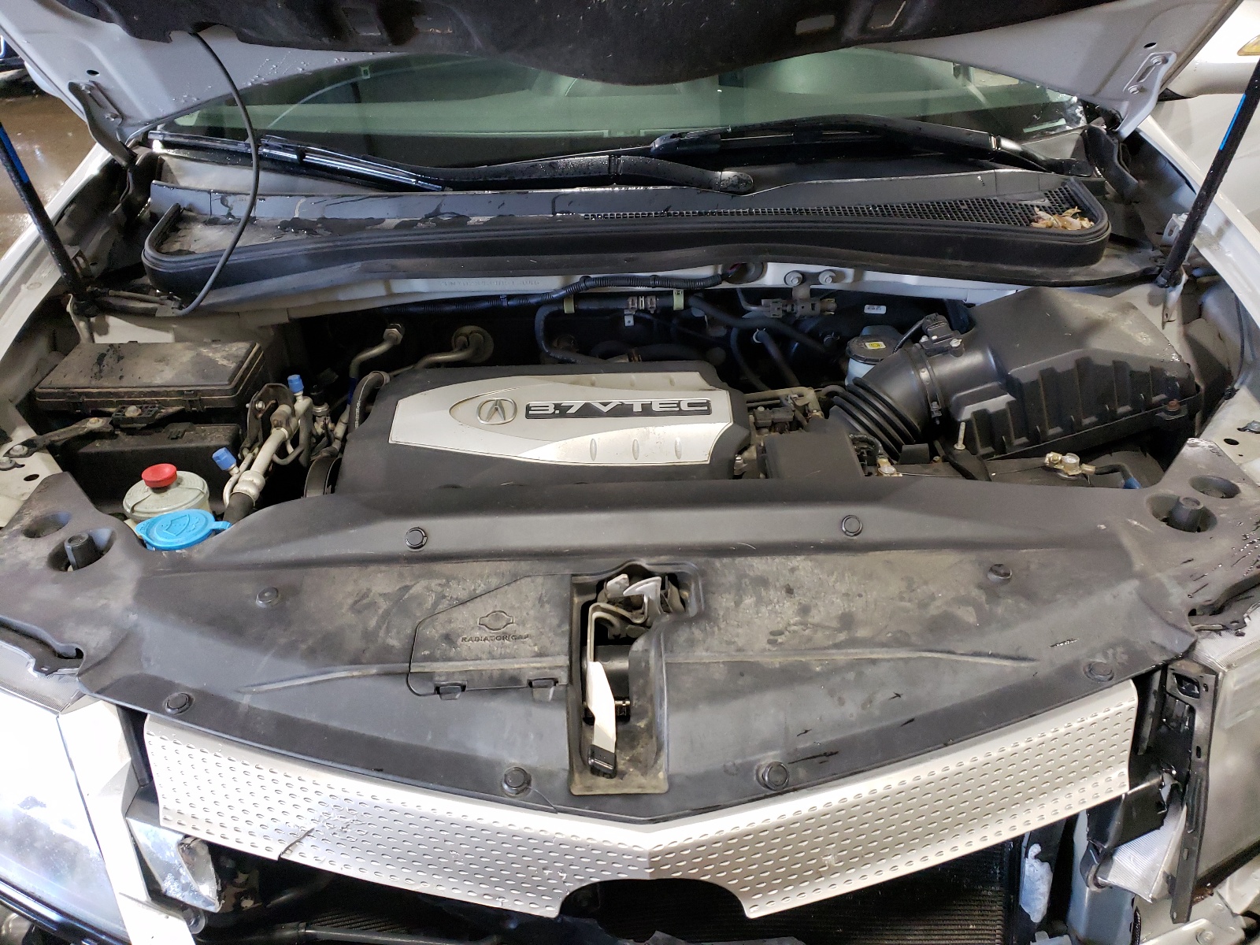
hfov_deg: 67.3
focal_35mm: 26
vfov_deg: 53.1
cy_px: 472
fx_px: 946
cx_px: 630
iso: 279
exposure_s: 1/60.2
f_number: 1.5
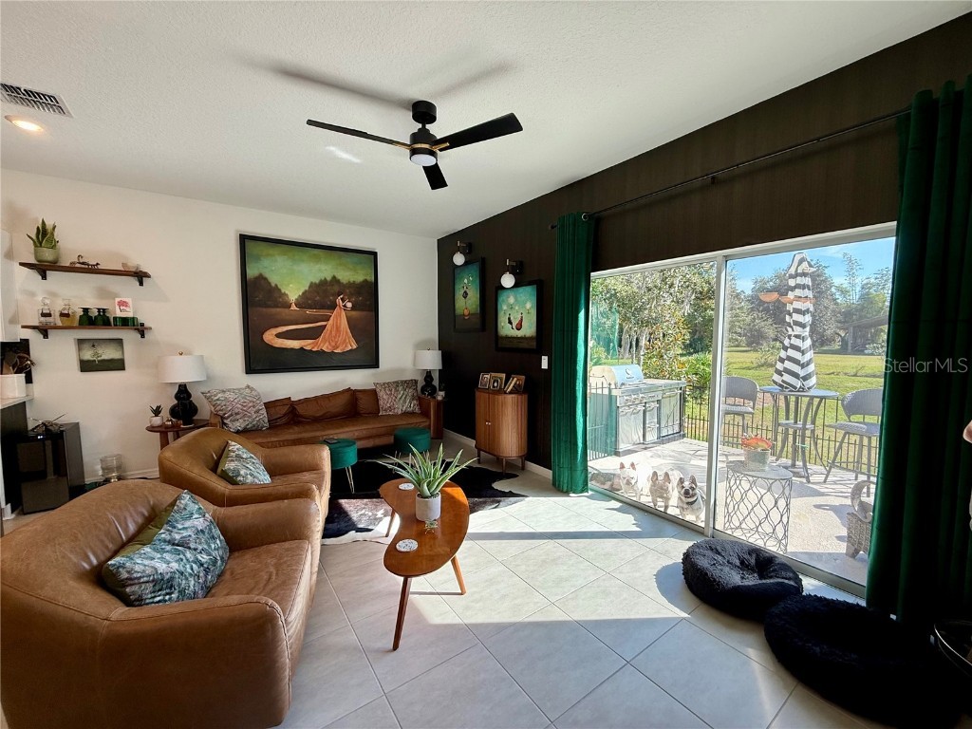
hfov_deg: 102.1
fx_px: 393
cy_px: 364
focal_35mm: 14
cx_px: 486
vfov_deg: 85.7
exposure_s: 1/152
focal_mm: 2.22
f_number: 2.2
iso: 64
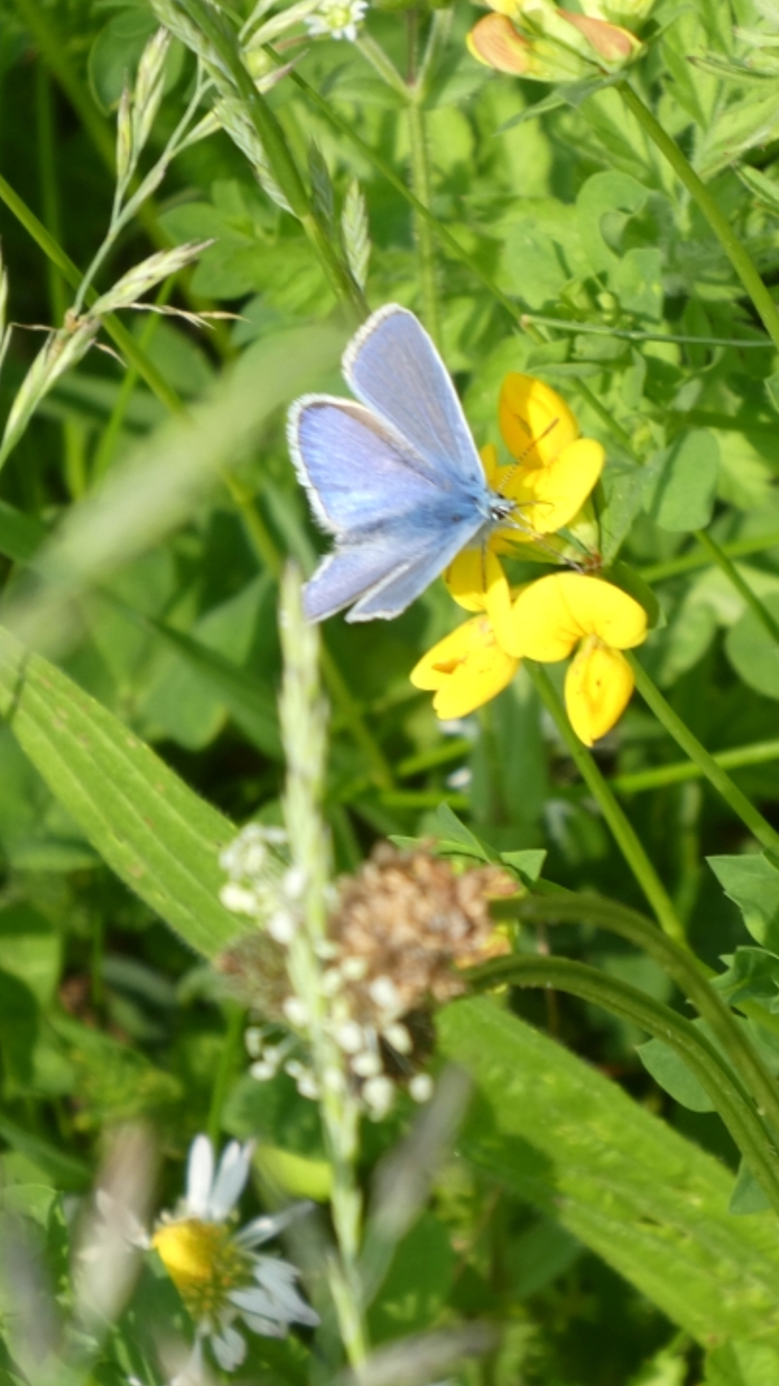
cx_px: 721
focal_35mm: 337
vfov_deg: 6.4
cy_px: 694
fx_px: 12383
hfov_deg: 3.6
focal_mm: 41.4
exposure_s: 1/200
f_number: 5.6
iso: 80
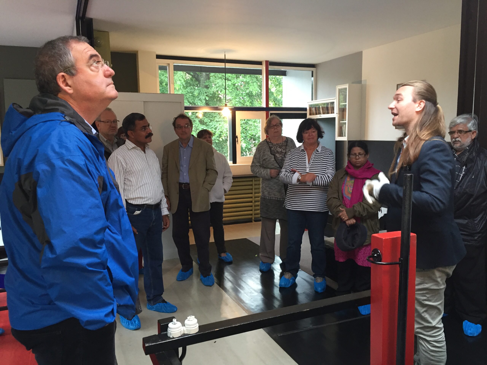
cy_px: 182
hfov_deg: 61.7
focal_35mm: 29
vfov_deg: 48.2
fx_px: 408
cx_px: 244
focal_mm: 4.15
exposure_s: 1/33
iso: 200
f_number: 2.2
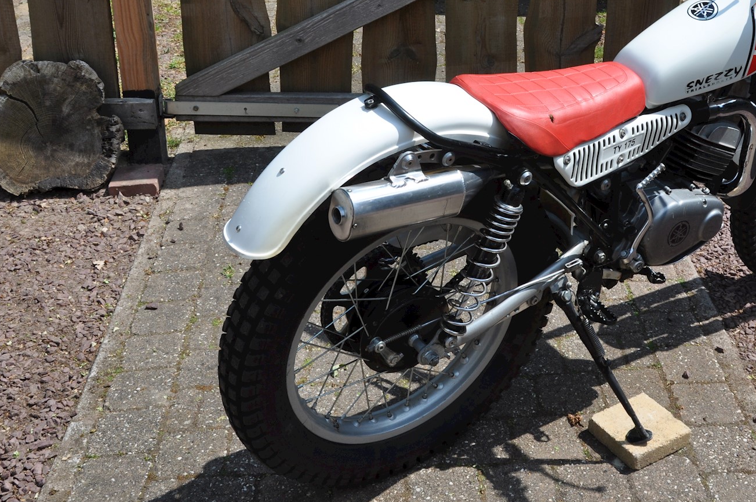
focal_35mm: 53
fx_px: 1112
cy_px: 141
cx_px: 501
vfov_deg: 25.2
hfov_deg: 37.2
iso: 200
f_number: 13
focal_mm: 24
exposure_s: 1/160
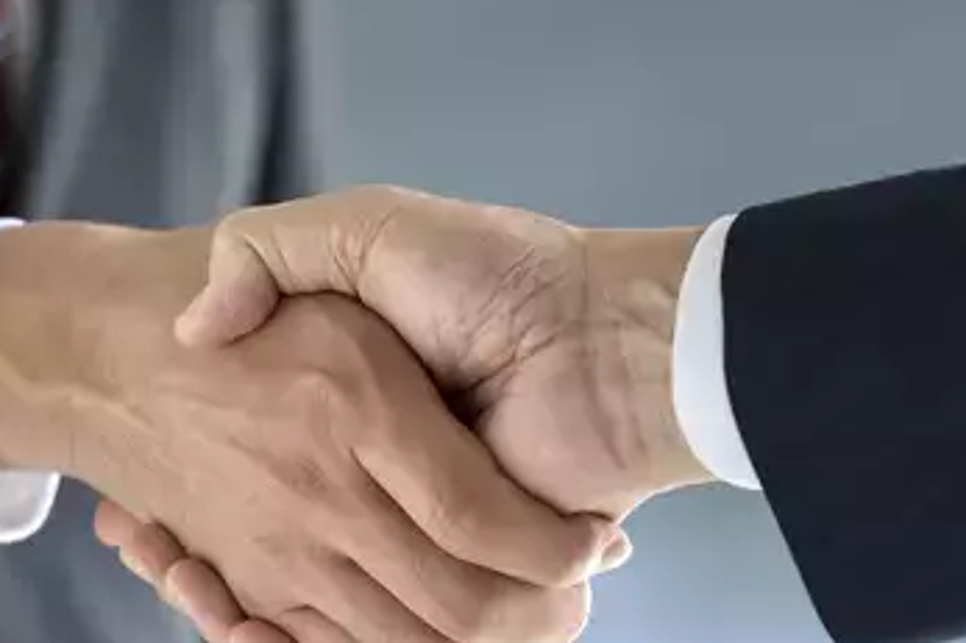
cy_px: 457
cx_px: 401
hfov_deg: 11.0
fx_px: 5015
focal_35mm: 187
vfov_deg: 7.3
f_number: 4
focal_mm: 108
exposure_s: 1/200
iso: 800
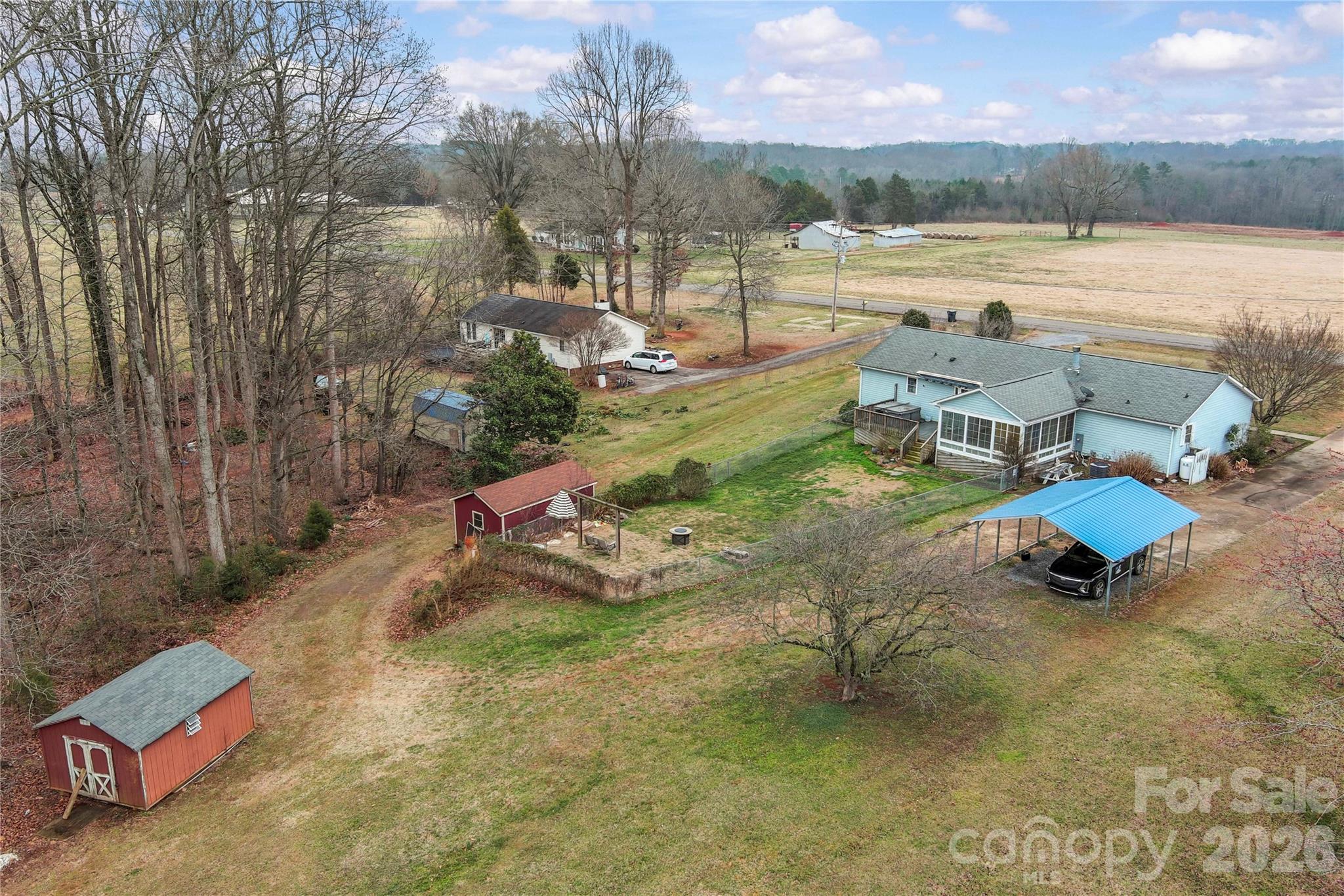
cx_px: 672
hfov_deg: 63.7
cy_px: 448
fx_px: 1083
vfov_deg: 45.0
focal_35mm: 29
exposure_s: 1/530
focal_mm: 10.57
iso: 100
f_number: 2.8
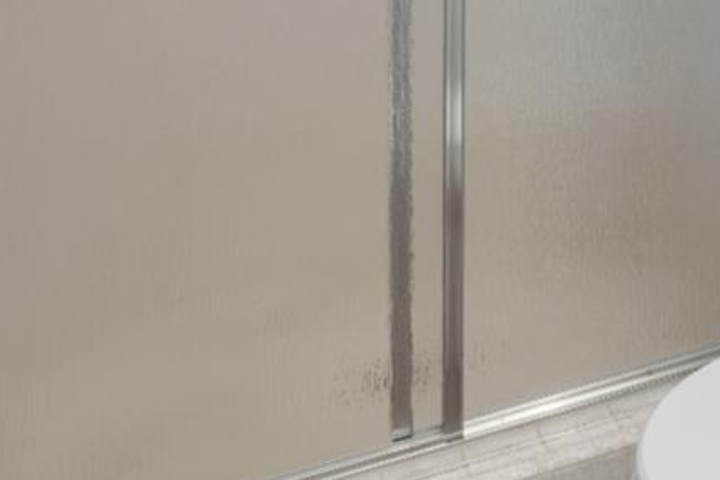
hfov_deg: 32.6
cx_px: 805
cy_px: -212
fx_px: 1060
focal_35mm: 53
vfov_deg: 21.8
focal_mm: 15
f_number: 10
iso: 100
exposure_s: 1.3
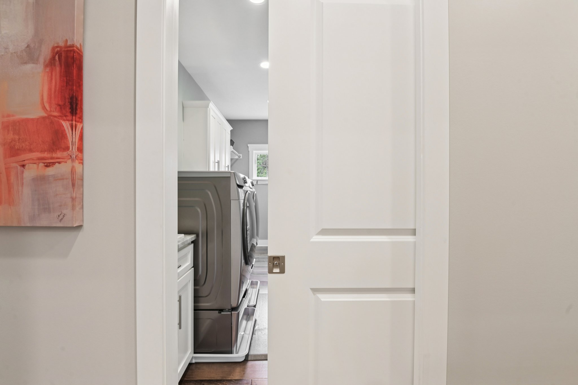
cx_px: 289
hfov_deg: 96.7
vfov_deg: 73.7
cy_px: 192
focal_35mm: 16
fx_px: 257
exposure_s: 1/15
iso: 400
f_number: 8
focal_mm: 16
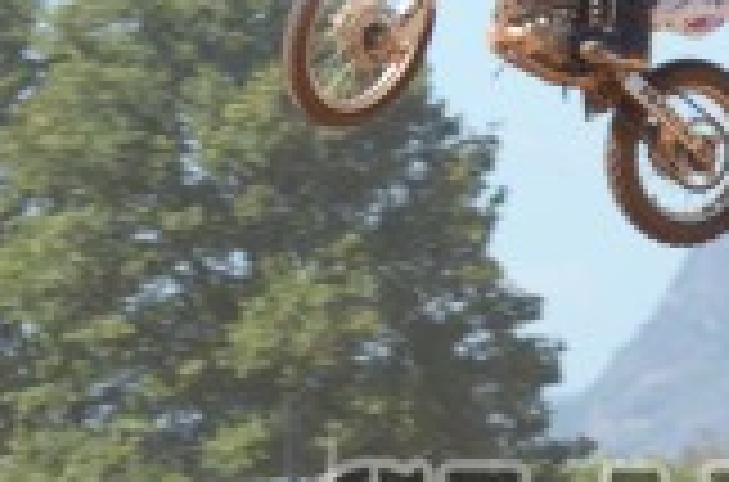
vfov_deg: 2.4
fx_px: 11448
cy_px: -79
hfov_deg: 3.6
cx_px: 432
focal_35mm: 567
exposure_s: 1/320
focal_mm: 102
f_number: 8
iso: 200
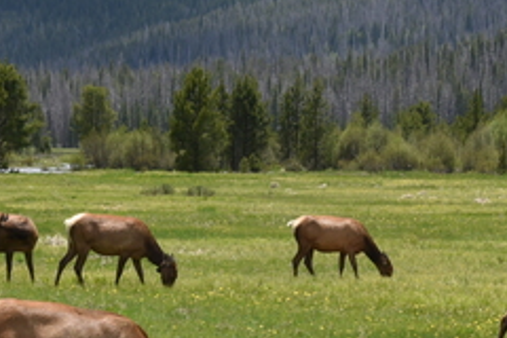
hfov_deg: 6.2
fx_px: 4661
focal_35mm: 331
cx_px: 283
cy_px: 234
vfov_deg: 4.2
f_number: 9
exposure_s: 1/320
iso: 100
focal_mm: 62
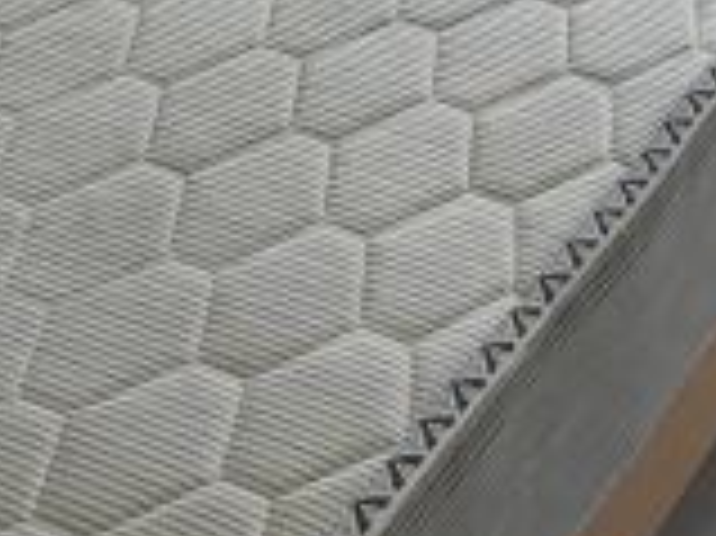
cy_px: -568
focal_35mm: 206
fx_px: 4258
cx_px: 540
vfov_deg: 6.9
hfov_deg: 9.6
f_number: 1.88
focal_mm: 5.59
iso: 50
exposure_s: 1/102
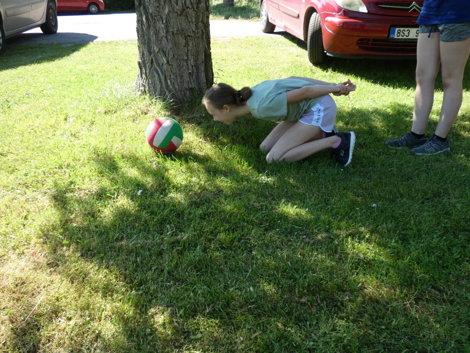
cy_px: 176
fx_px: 407
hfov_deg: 60.0
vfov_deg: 46.8
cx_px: 235
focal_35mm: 30
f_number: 3.3
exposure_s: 1/200
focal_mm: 5.3
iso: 80
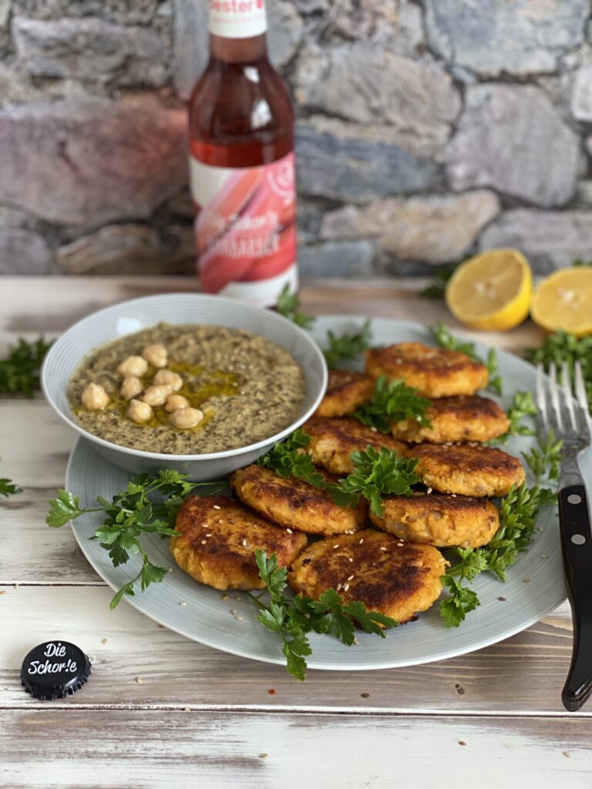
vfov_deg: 36.8
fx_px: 1186
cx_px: 296
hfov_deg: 28.0
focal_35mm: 52
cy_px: 394
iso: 160
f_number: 2
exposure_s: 1/122
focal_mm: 6
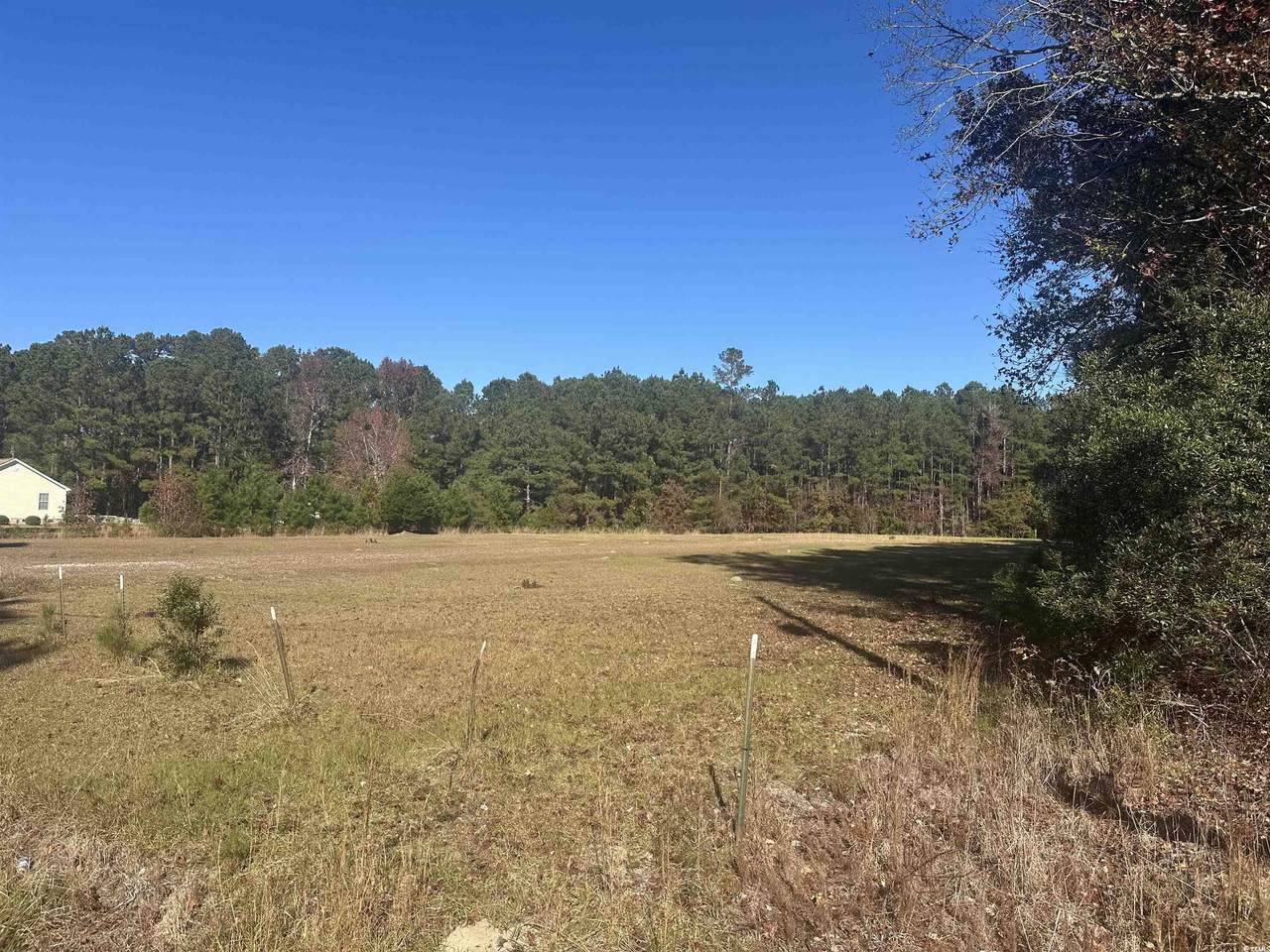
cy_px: 476
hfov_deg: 71.6
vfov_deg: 56.8
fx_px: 881
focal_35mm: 24
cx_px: 635
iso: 80
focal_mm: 6.86
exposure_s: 1/3861
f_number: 1.78
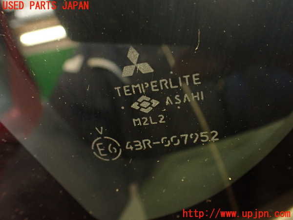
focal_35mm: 30
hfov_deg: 60.0
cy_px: 110
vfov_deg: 46.8
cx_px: 146
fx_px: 254
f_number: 2.3
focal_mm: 5.4
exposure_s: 1/15
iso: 800
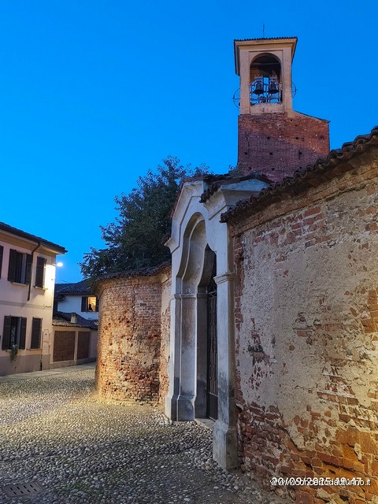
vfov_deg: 60.0
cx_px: 189
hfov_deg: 46.8
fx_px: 437
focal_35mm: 30
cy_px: 252
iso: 1600
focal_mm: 6.18
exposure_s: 1/25
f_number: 1.65
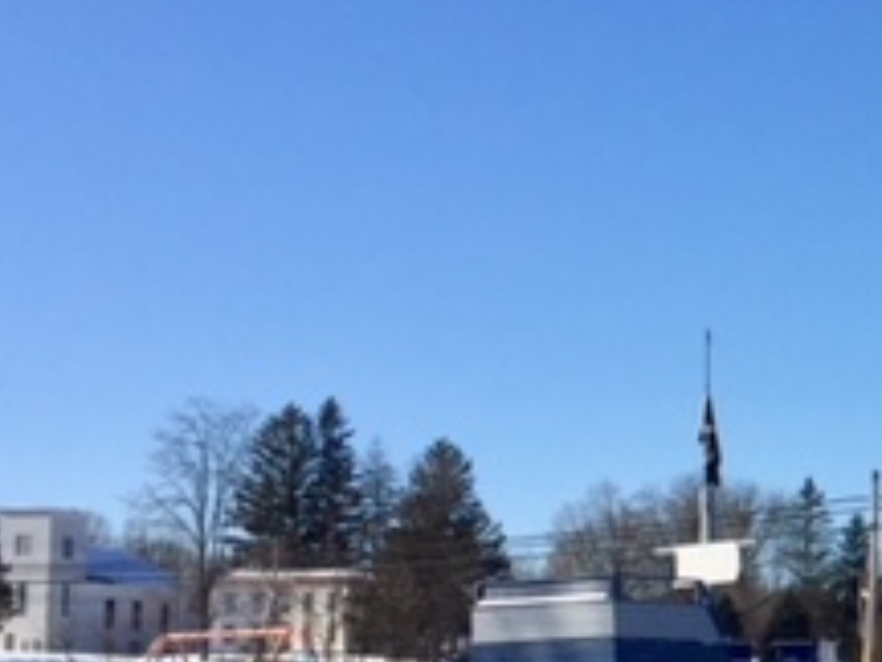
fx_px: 2191
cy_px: 548
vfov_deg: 17.0
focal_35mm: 86
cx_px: 1225
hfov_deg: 20.3
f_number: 2.2
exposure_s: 1/3597
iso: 32
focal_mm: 4.15
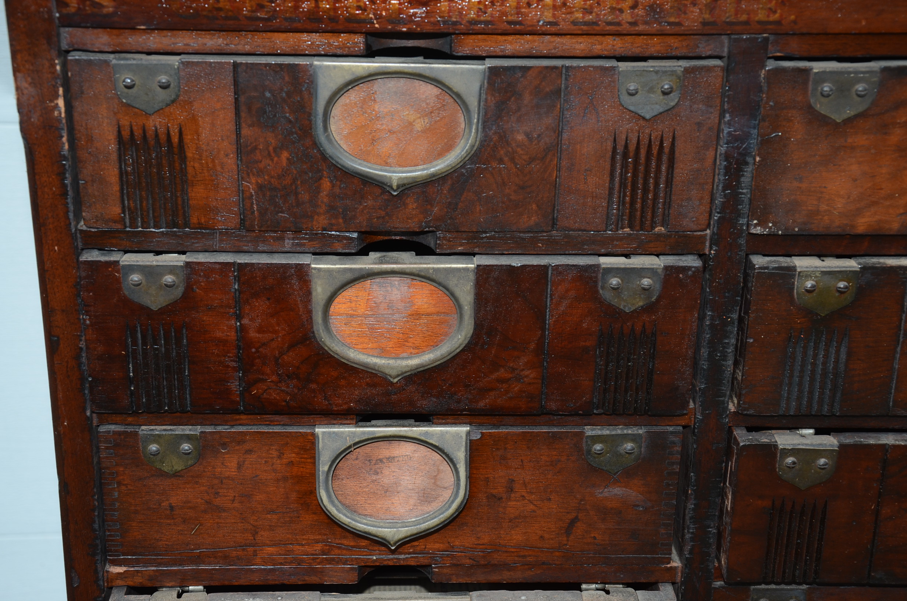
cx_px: 454
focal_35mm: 57
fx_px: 1433
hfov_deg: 35.1
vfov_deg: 23.7
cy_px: 300
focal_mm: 38
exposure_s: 1/100
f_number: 5.6
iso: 320
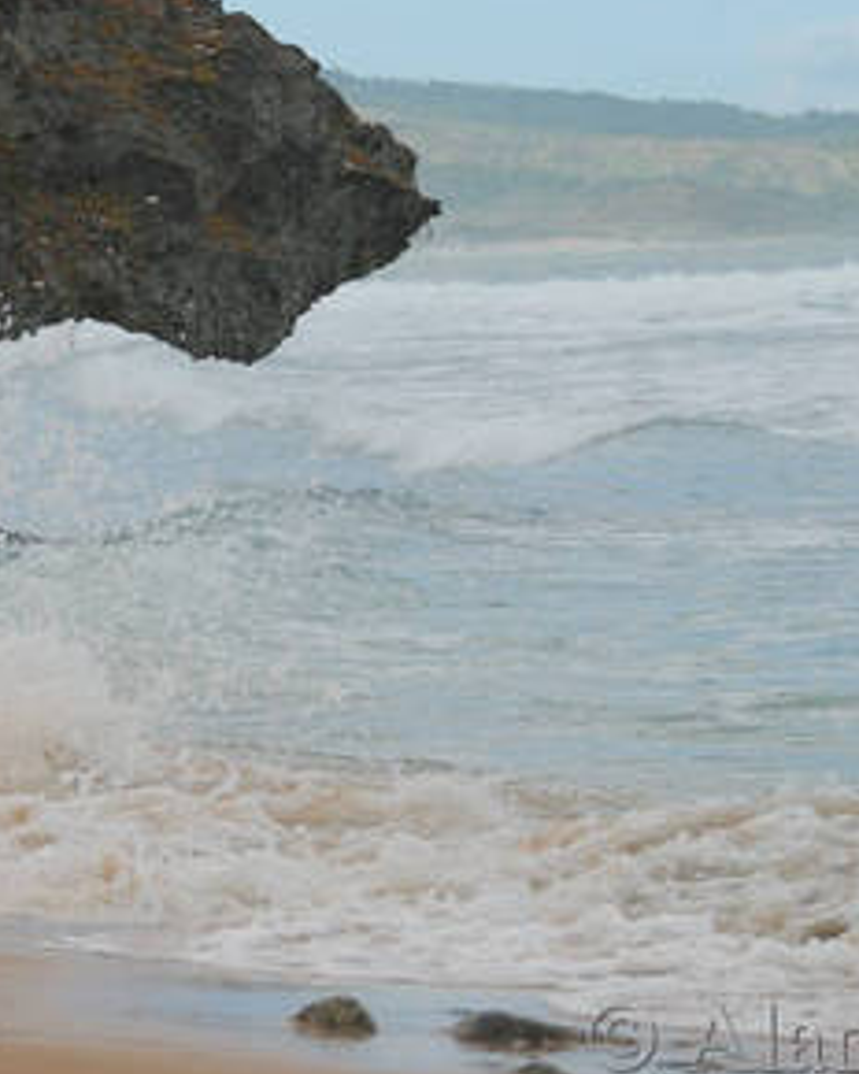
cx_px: 156
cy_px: 259
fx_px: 8866
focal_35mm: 279
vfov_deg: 6.9
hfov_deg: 5.5
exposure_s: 1/500
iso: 100
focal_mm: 82
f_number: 5.3
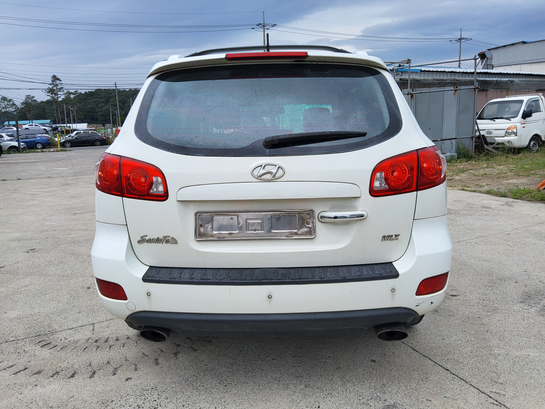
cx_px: 272
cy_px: 204
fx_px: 409
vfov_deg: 53.1
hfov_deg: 67.3
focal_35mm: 26
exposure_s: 1/449
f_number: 1.8
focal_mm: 3.98
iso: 12
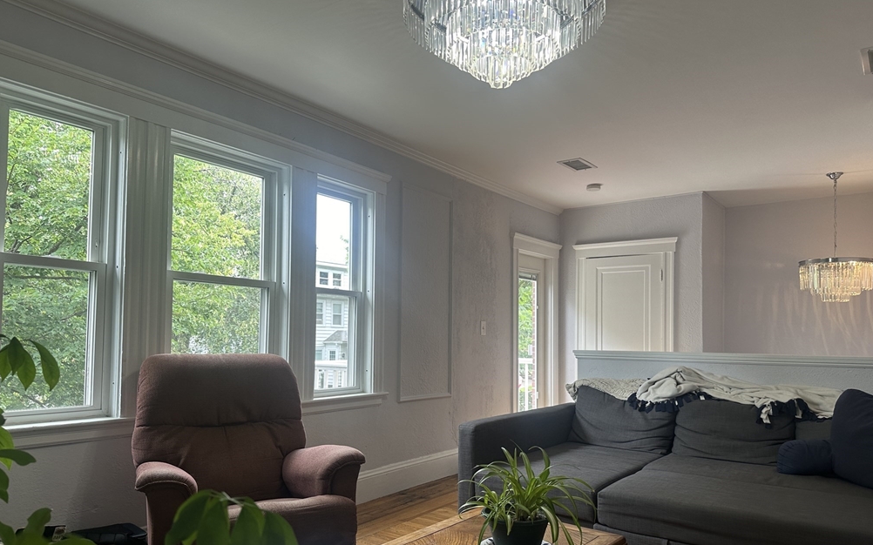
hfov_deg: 70.4
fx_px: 619
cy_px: 323
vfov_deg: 47.3
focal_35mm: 26
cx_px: 444
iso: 80
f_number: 1.78
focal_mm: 6.86
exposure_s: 1/120
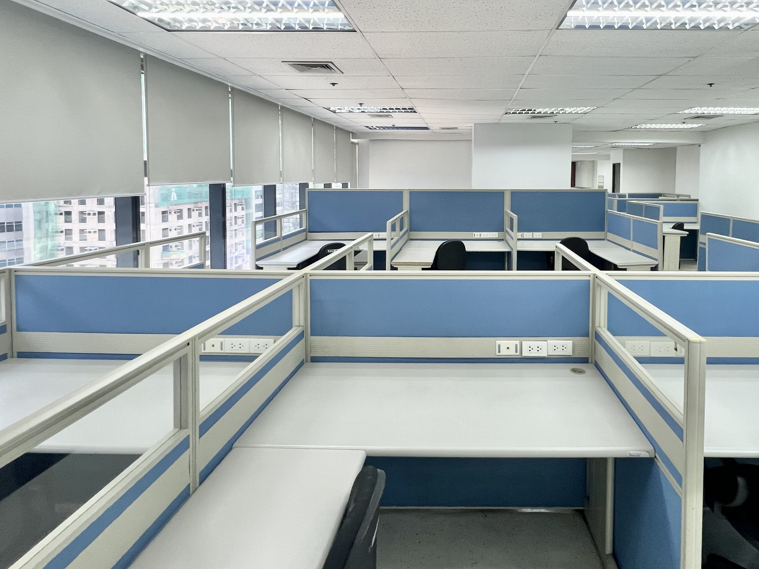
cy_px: 200
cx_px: 461
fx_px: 417
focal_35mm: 19
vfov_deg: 67.2
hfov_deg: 83.5
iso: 250
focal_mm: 1.57
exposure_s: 1/120
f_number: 1.8
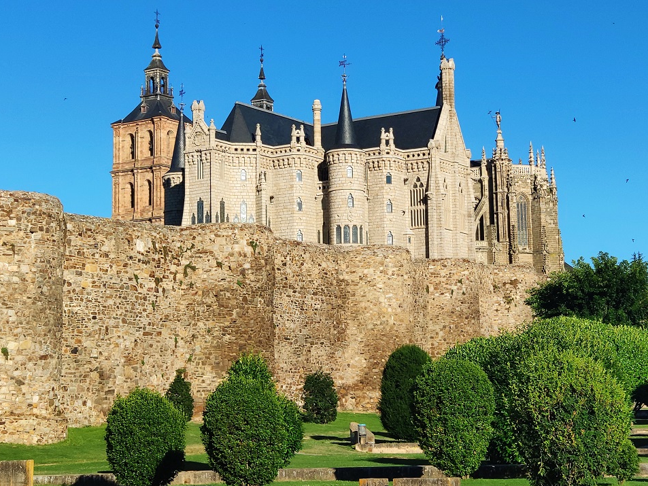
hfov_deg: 55.1
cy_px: 189
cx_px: 369
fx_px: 618
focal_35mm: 33
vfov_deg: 42.7
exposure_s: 1/970
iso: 100
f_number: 2.4
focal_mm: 5.2
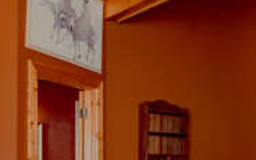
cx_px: 198
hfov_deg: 29.6
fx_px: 474
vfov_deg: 18.4
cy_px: 175
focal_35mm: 68
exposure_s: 1/125
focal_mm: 16
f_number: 8
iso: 2500
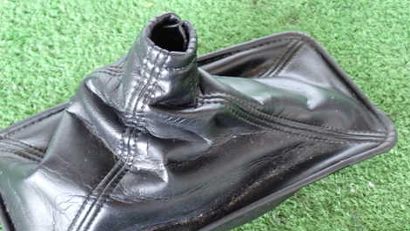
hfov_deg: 41.2
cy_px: 155
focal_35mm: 50
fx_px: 544
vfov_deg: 23.8
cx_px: 178
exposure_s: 1/40
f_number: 2.5
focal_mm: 6.37
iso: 800
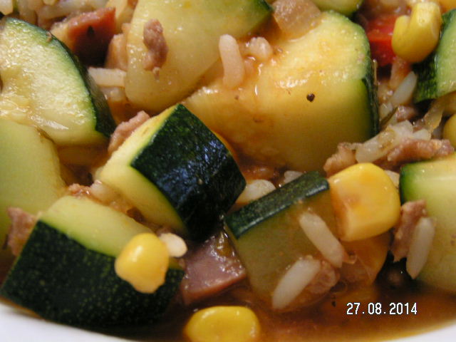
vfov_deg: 23.3
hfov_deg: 30.7
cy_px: 171
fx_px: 830
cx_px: 228
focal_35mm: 63
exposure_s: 1/8
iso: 200
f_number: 3.2
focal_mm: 9.7
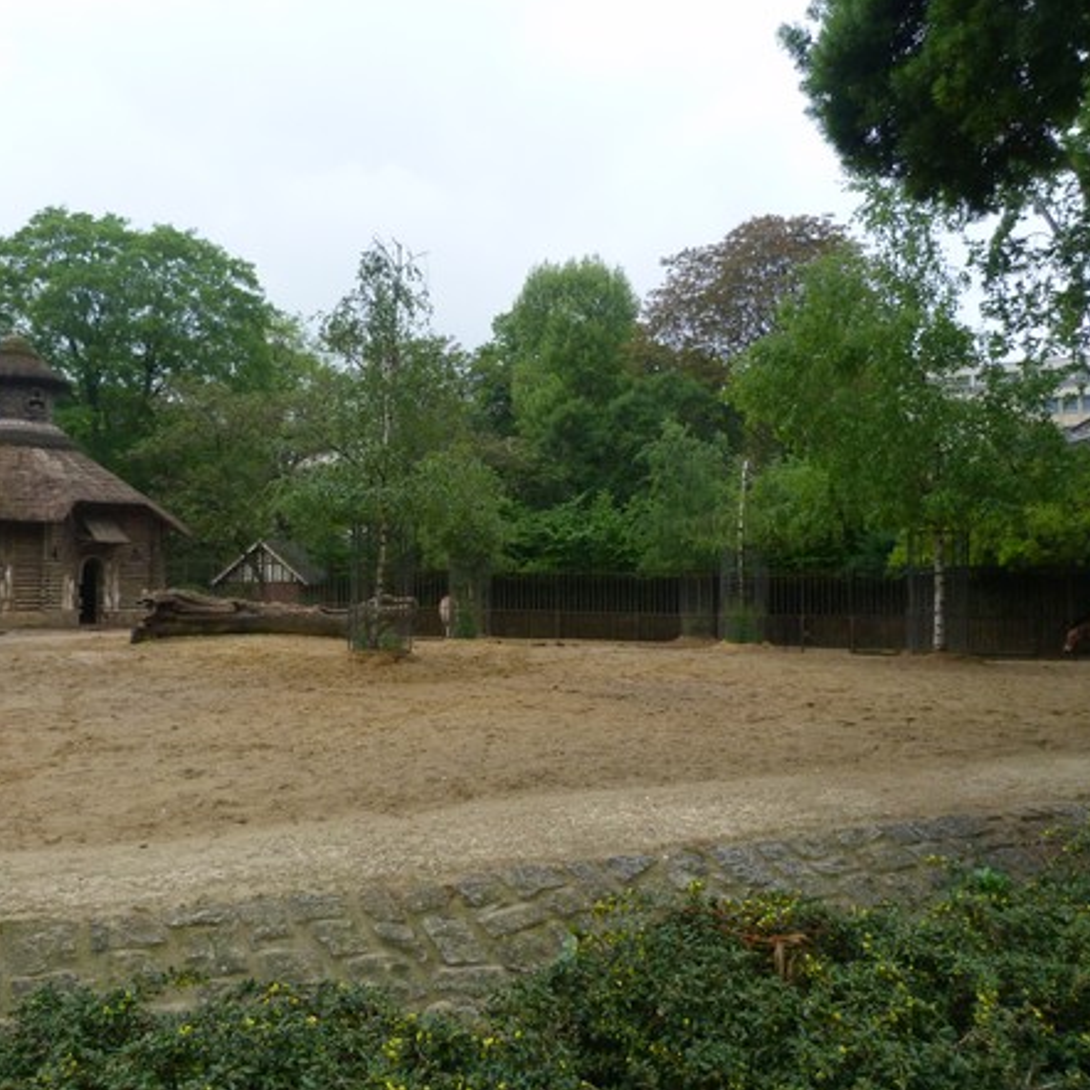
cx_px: 476
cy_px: 543
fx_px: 1069
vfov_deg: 54.0
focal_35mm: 30
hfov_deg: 53.9
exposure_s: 1/640
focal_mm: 4.5
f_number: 2.8
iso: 200
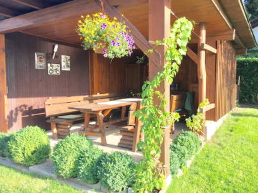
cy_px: 95
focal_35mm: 30
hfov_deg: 60.0
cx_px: 130
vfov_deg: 46.8
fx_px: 224
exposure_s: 1/330
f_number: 2.2
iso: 25
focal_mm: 4.15
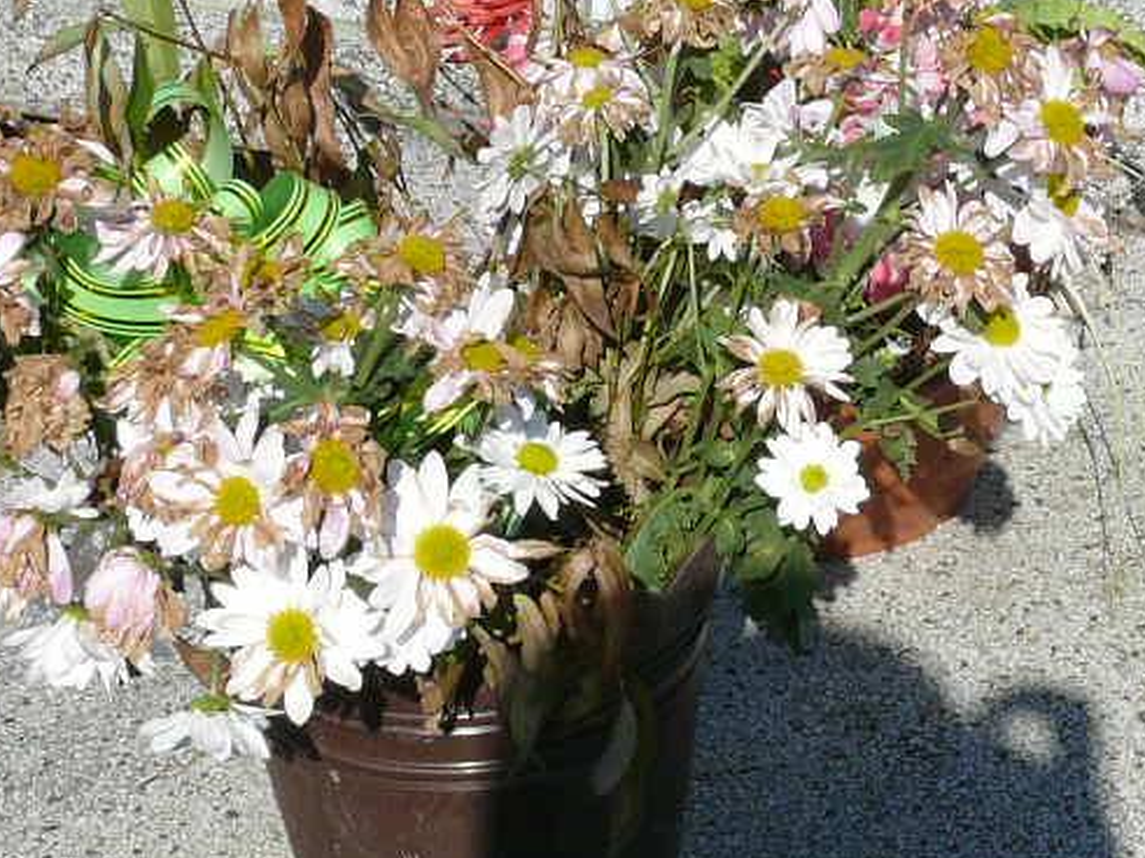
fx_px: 3770
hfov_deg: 17.0
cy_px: 235
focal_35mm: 114
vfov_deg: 13.0
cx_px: 1012
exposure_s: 1/500
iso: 100
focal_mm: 7.4
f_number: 7.1
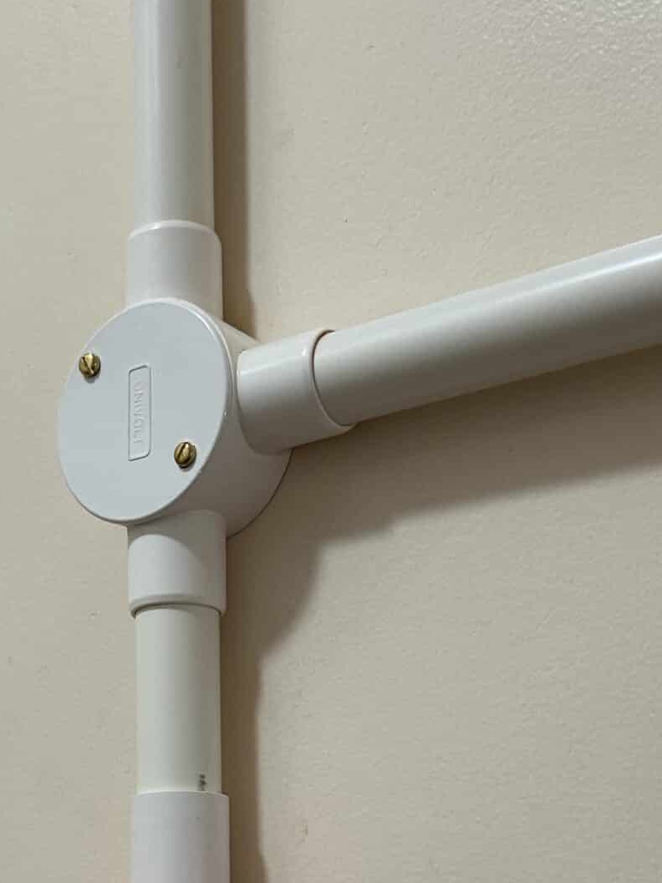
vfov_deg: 29.5
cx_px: 201
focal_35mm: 63
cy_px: 797
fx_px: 1607
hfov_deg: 23.1
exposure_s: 1/100
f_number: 1.5
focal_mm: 5.7
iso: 125
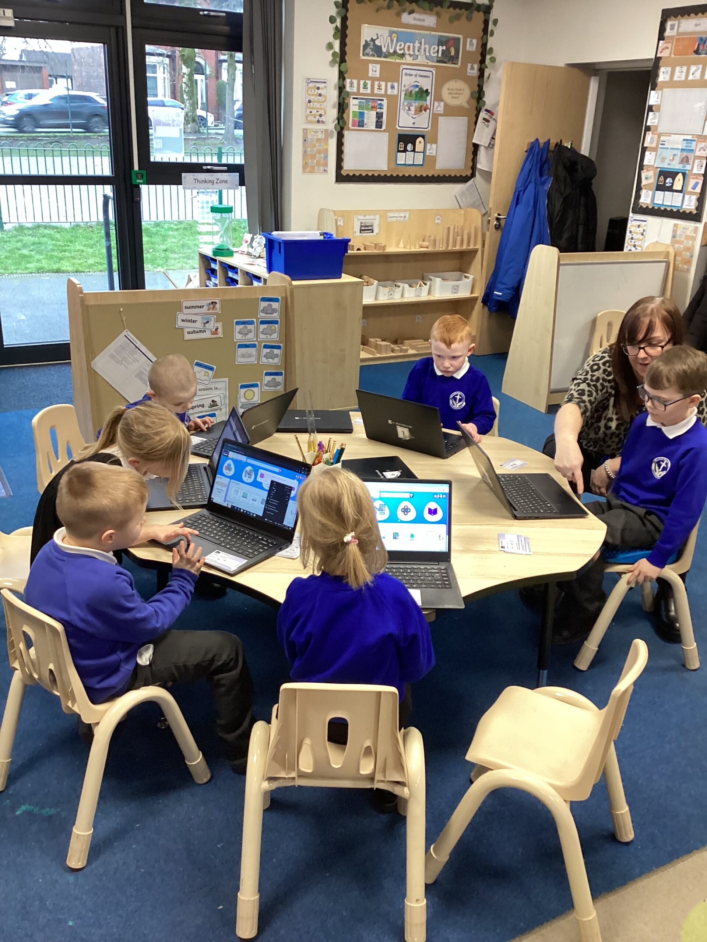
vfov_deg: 58.4
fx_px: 844
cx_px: 354
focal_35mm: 31
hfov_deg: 45.4
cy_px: 471
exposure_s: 1/50
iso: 200
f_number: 2.4
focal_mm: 3.3
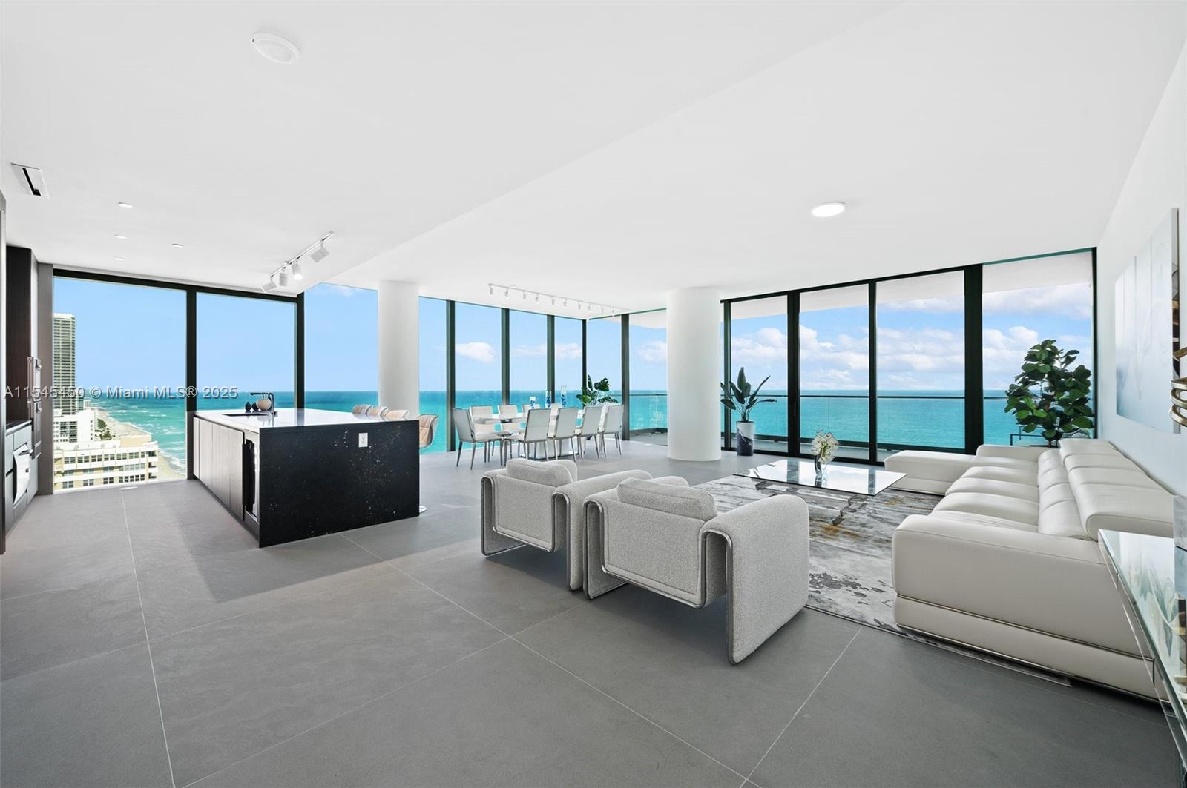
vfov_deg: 81.1
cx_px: 594
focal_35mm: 14
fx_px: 461
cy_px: 394
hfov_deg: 104.3
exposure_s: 1/20
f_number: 8
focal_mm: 14
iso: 200
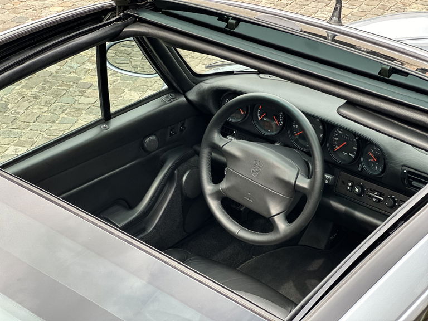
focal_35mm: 77
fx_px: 952
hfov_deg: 25.3
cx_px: 214
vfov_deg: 19.1
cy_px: 160
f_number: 2.8
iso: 64
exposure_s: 1/121
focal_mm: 9
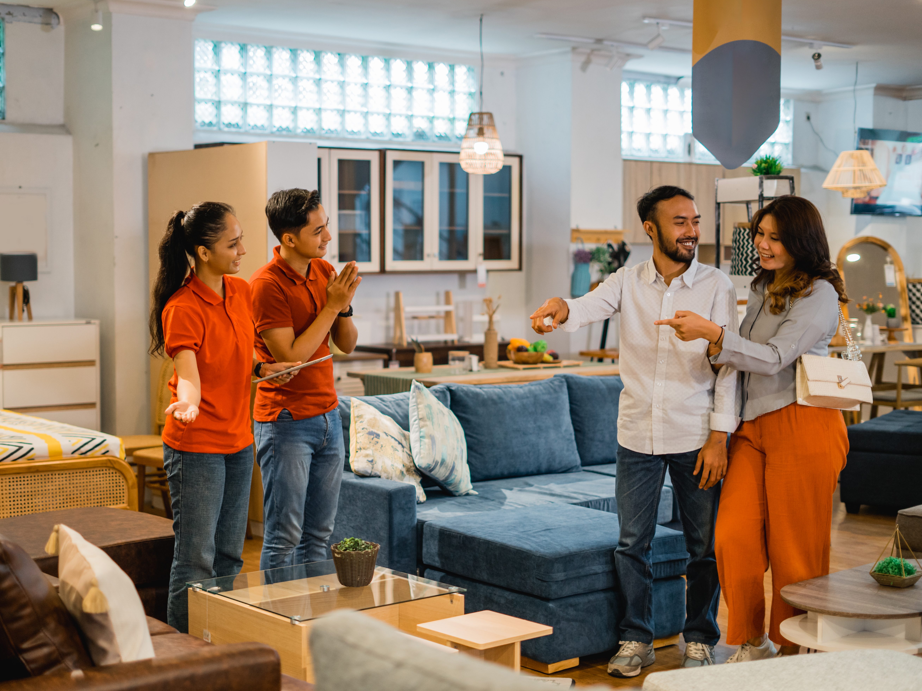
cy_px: 344
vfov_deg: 26.6
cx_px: 415
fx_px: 1465
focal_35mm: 55
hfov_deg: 34.9
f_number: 1.8
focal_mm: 50
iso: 640
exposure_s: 1/160
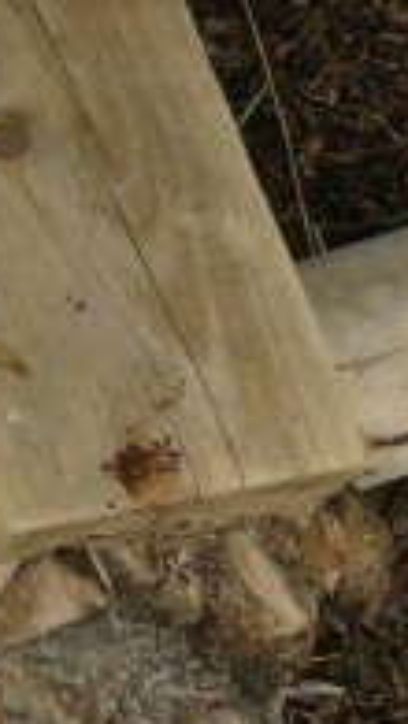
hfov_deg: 6.1
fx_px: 3378
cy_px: -410
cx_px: -1053
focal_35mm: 176
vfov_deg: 11.6
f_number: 4
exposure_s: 1/200
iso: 100
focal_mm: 5.7
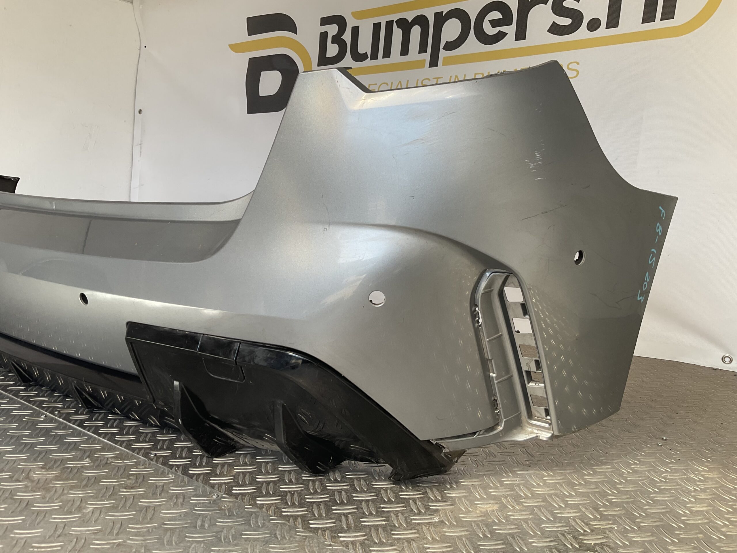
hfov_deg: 61.7
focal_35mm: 29
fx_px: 617
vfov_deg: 48.2
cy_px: 276
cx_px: 368
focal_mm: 3
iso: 16
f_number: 1.8
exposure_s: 1/125
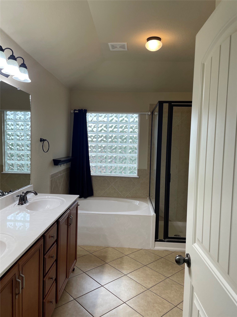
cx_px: 118
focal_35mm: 26
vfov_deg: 67.3
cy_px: 158
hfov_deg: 53.1
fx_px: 237
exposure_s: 1/120
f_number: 1.6
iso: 50
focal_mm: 4.2
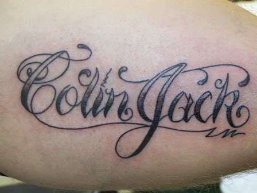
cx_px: 128
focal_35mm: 75
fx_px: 557
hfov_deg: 26.0
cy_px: 96
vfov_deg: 19.6
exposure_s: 1/40
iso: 200
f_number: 3.2
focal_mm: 12.5
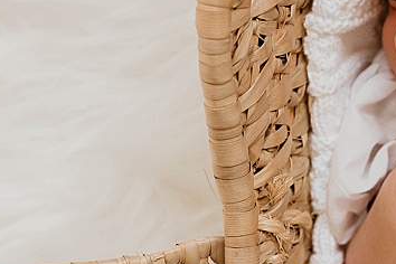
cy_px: 120
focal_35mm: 158
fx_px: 1738
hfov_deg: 12.8
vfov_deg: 8.7
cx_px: 402
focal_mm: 35
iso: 500
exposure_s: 1/160
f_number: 3.2
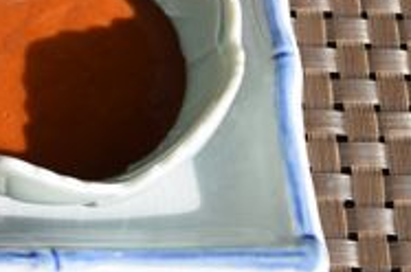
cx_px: -231
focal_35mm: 193
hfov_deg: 10.3
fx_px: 2200
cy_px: -33
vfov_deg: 7.0
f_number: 8
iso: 100
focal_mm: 40
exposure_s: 1/250
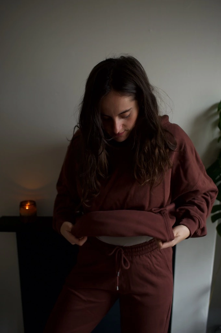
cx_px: 110
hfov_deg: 37.8
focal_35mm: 35
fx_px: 323
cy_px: 166
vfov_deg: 54.5
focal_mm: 35
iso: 400
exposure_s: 1/200
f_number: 2.5
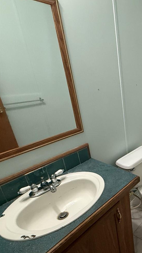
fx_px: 167
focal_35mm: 25
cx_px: 172
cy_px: 132
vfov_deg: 74.0
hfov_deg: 35.7
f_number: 2.2
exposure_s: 1/60
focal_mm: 2.22
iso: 500
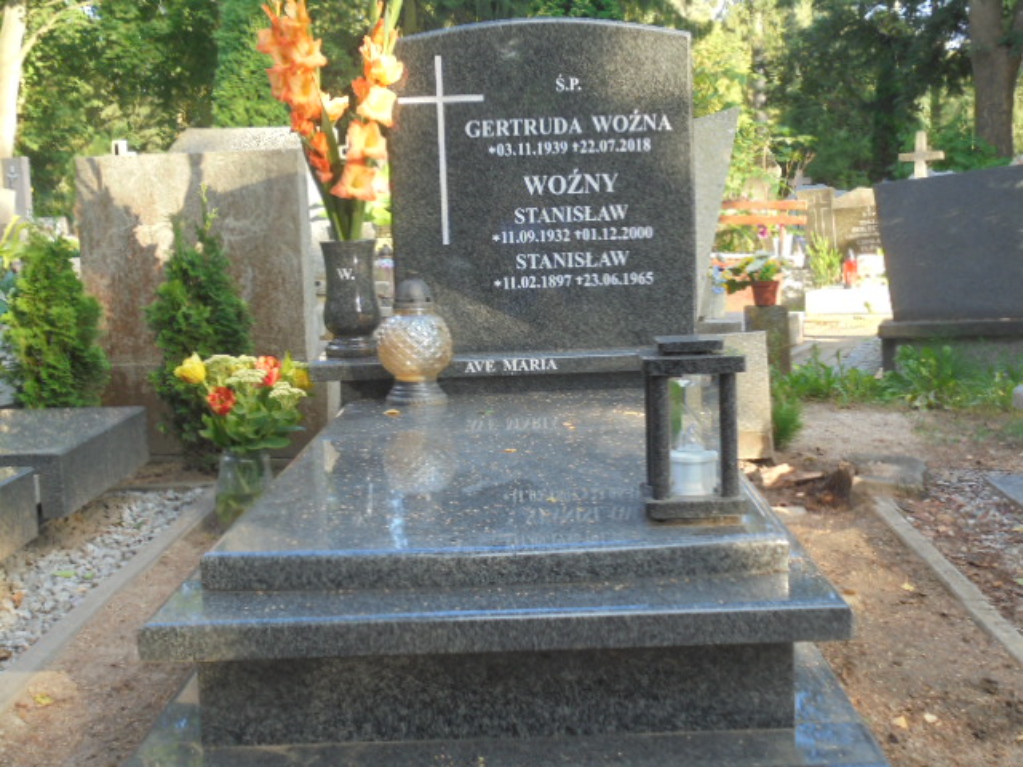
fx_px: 1271
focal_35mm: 43
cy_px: 384
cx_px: 512
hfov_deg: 43.9
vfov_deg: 33.6
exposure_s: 1/40
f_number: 4.5
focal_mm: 7.8
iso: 100
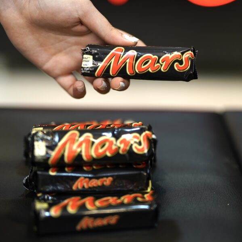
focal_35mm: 64
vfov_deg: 26.8
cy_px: 85
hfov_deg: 26.9
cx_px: 121
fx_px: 506
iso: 400
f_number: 1.4
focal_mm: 50
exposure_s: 1/160
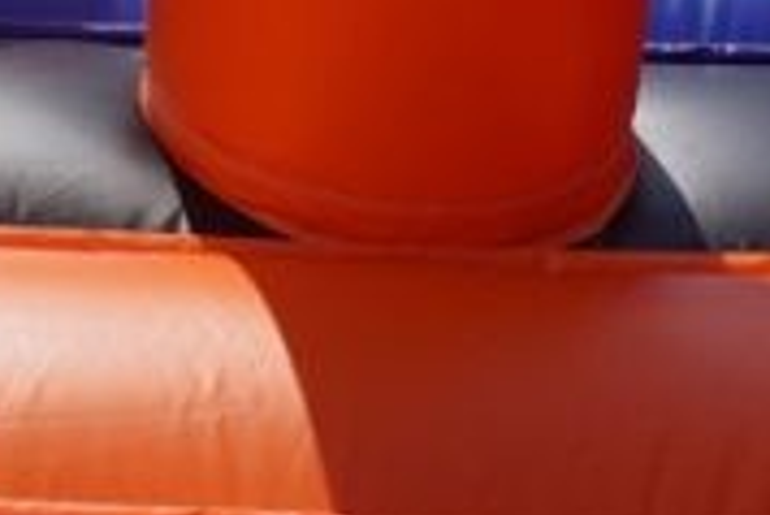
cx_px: -472
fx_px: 2954
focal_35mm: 138
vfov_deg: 9.1
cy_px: -682
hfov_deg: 13.7
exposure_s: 1/500
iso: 100
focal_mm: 16
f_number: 8
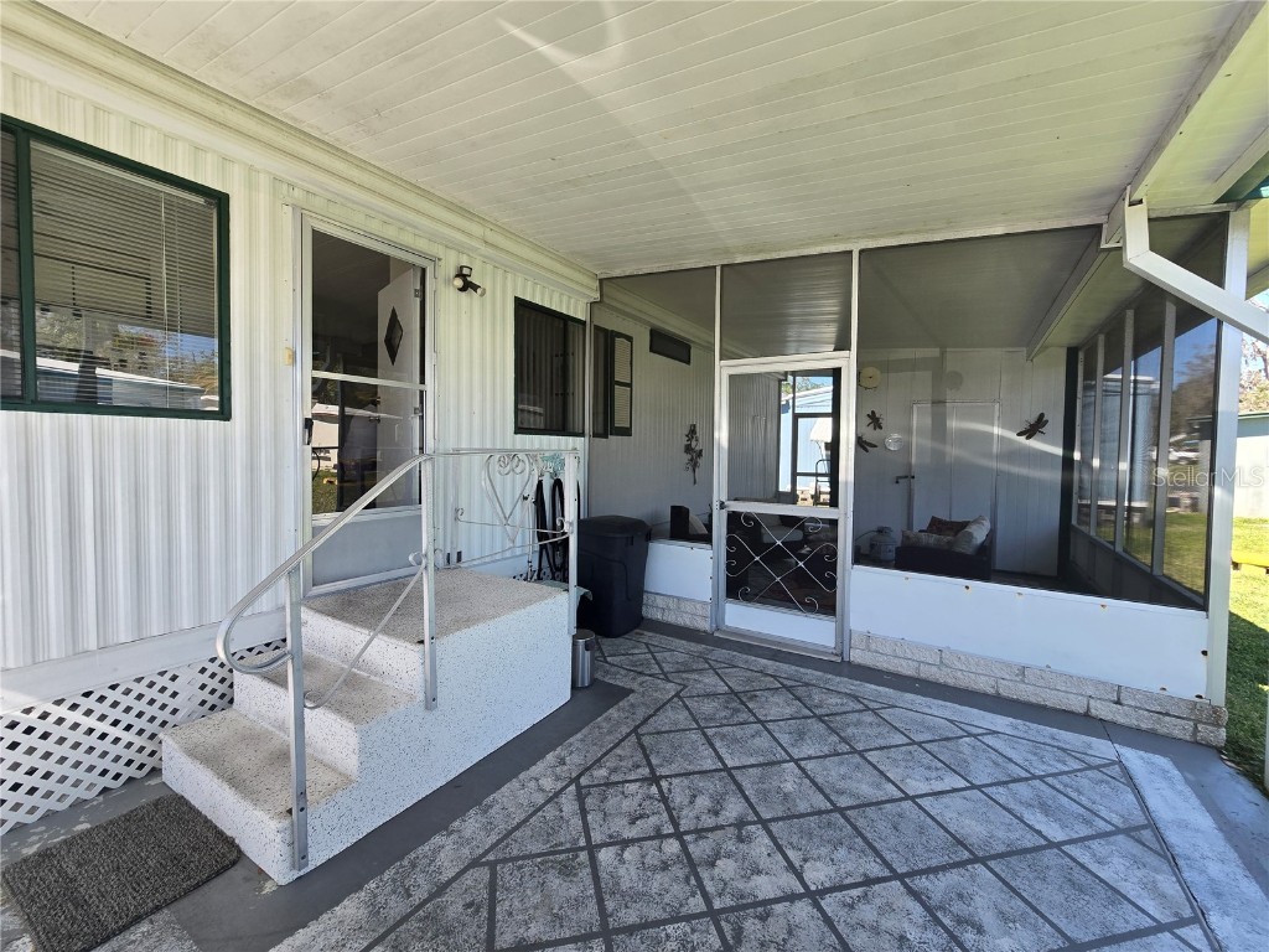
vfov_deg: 89.9
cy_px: 476
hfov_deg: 106.2
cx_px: 634
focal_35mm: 13
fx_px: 477
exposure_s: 1/345
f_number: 2.2
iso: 50
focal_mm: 2.2
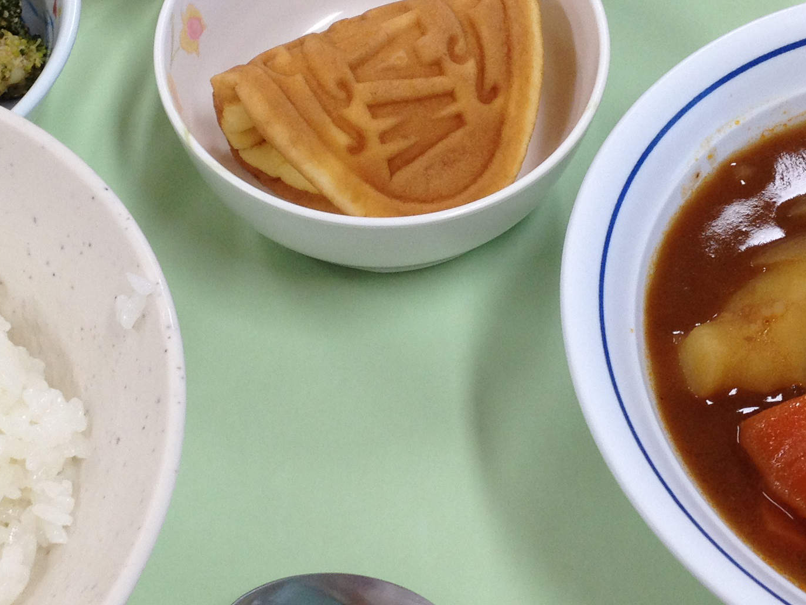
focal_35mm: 83
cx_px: 361
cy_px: 244
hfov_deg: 23.5
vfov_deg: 17.8
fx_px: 1933
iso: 80
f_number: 2.4
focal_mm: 4.28
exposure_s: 1/60
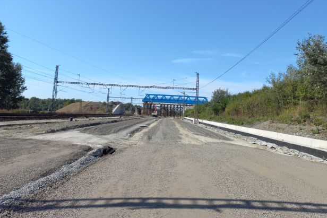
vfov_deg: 47.9
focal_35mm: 27
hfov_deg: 67.4
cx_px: 166
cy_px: 99
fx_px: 245
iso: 25
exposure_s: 1/694
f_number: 1.8
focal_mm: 4.6
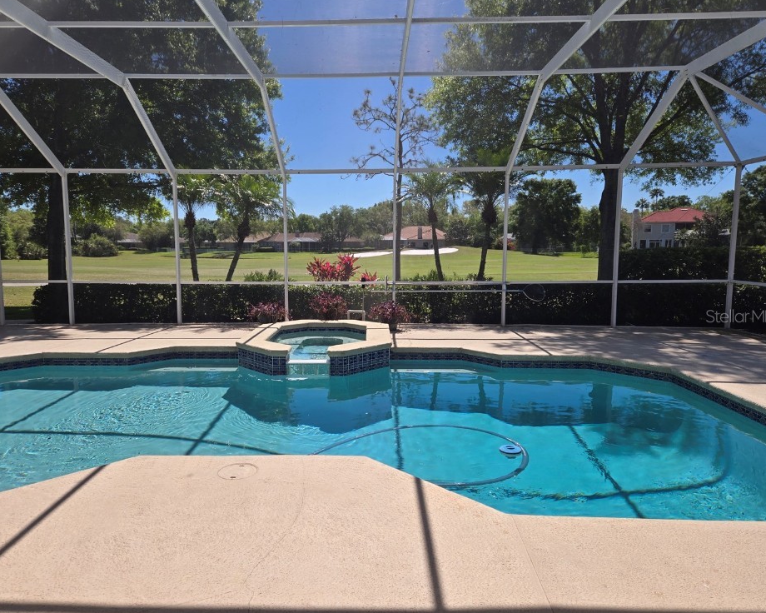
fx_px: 567
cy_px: 316
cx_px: 358
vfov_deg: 56.8
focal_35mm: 25
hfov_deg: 68.0
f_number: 1.8
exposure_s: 1/1668
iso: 25
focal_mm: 5.4
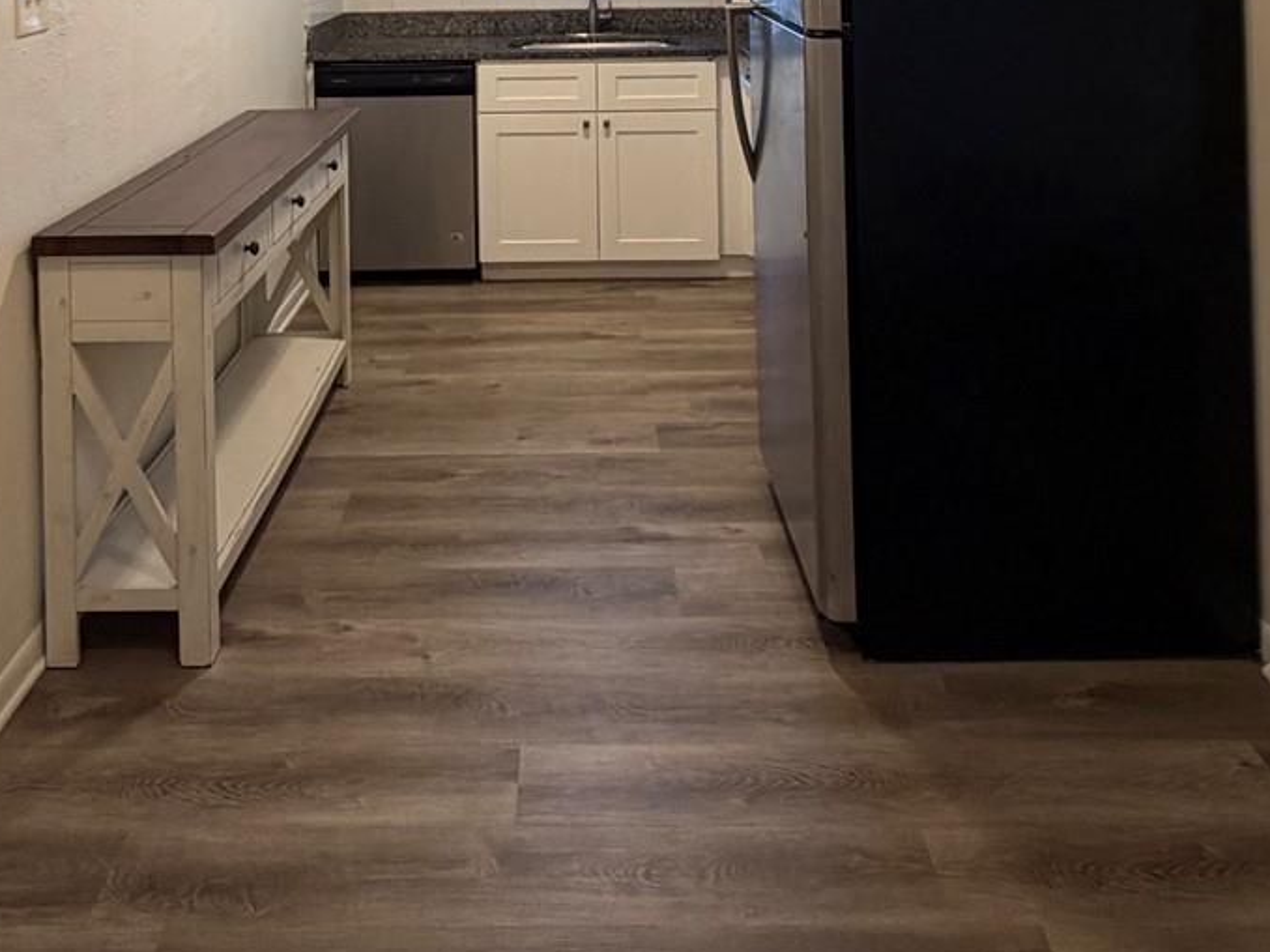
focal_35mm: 33
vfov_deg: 36.3
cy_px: -99
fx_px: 1210
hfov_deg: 55.1
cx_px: 541
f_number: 2.2
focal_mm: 2.22
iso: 250
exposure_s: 1/60
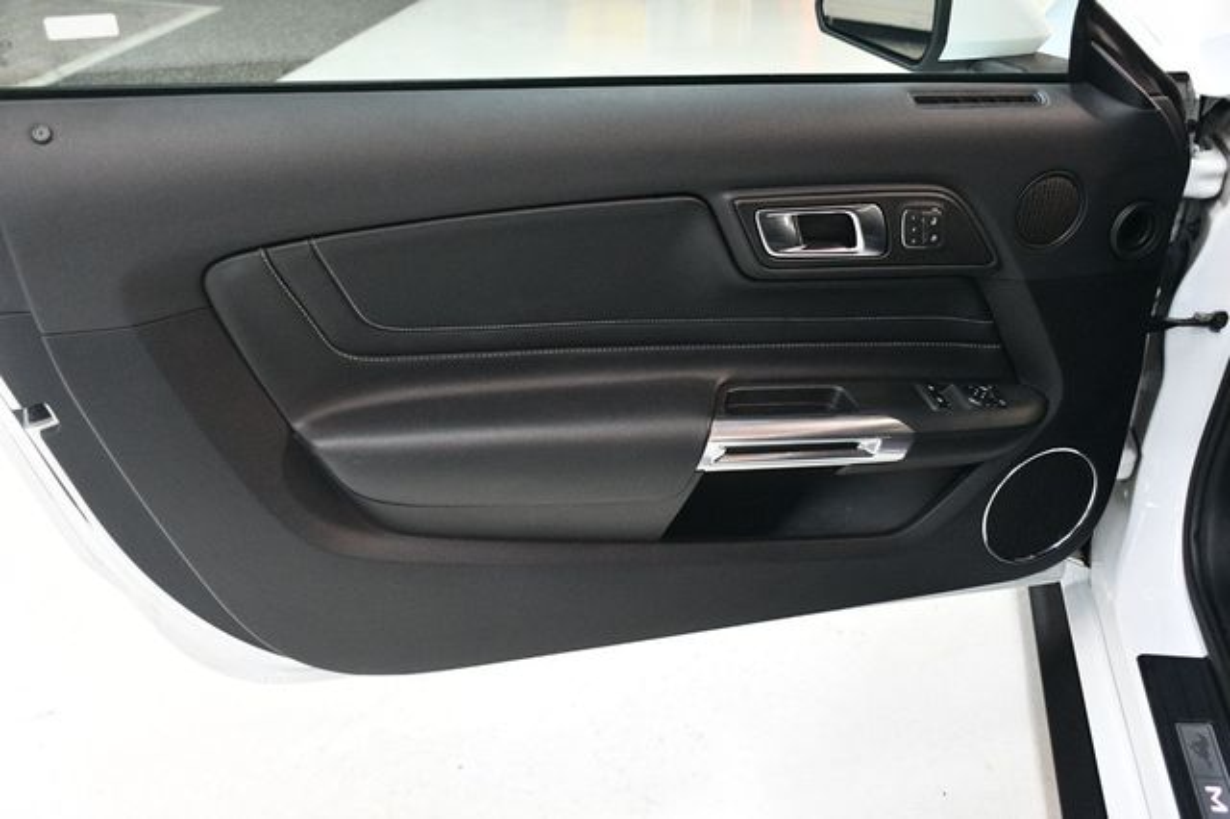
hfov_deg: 53.2
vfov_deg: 36.8
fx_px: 1229
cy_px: 410
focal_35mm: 36
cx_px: 615
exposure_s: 1/80
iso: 3200
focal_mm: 24
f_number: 3.8
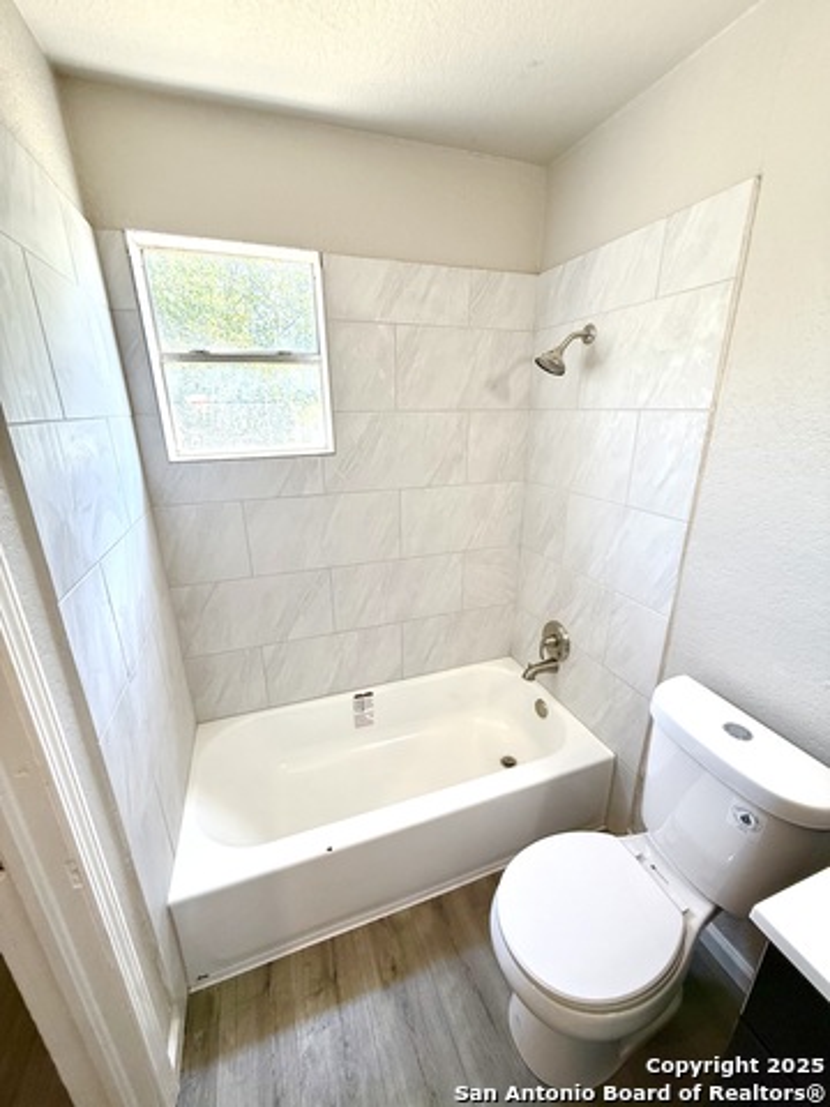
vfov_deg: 102.1
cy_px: 554
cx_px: 415
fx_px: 448
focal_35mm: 14
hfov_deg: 85.7
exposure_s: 1/120
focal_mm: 2.22
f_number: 2.2
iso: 160
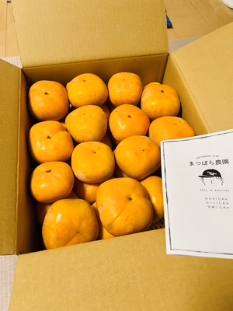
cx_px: 116
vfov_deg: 67.3
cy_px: 156
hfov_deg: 53.1
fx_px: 233
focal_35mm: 26
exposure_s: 1/50
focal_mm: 5.7
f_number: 1.5
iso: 100
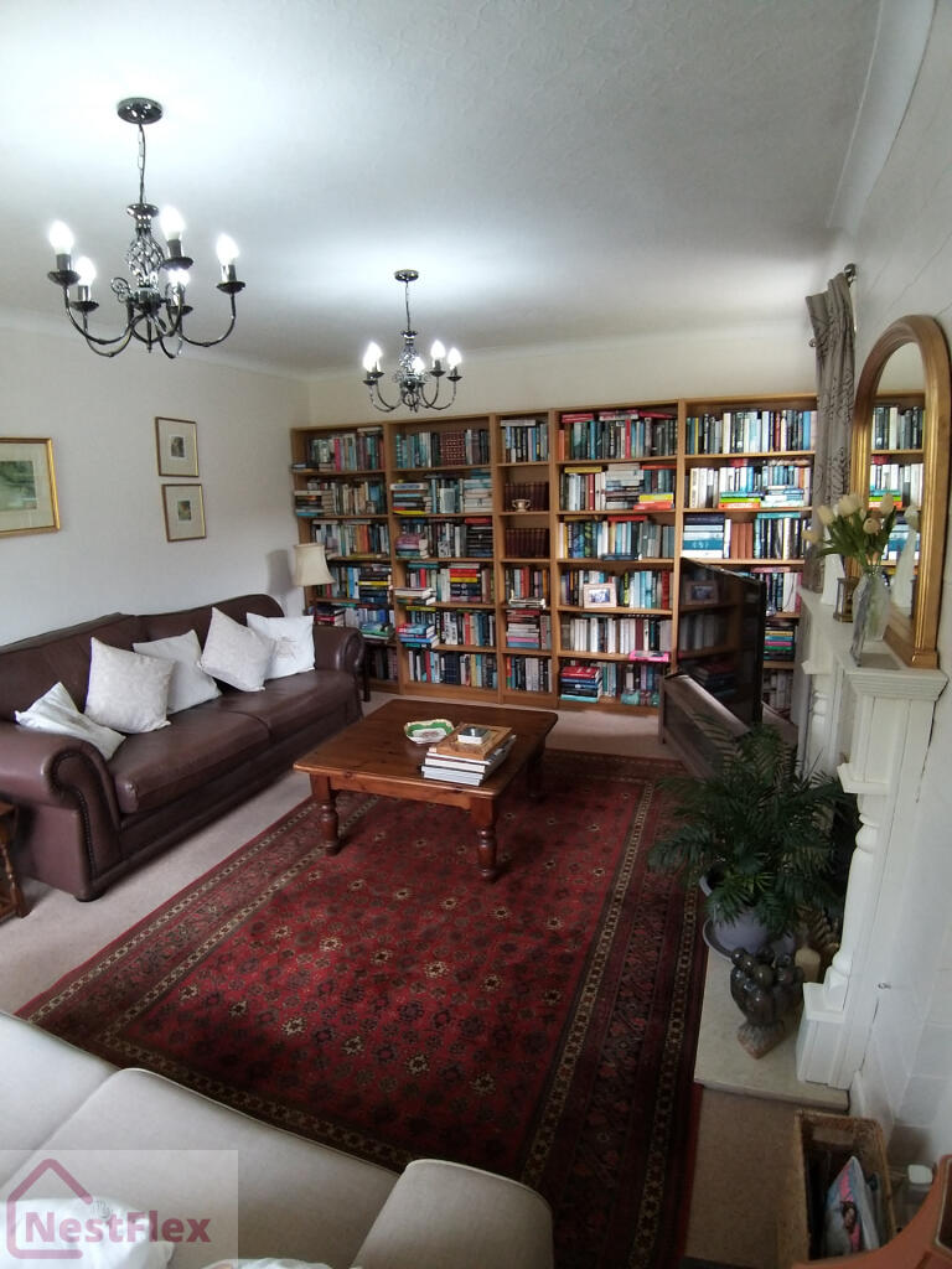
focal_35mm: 18
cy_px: 634
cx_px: 476
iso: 100
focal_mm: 1.87
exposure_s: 1/50
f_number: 2.4
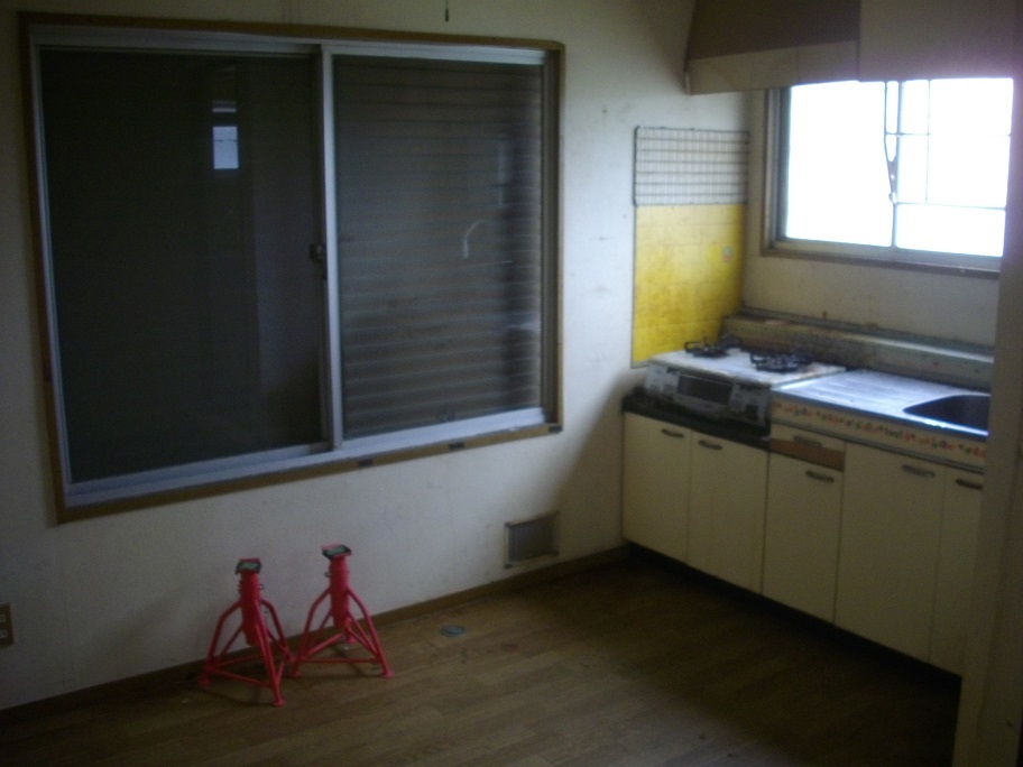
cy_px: 384
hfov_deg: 50.1
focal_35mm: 37
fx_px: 1093
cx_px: 512
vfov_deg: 38.7
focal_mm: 6.2
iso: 200
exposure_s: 1/50
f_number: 2.8
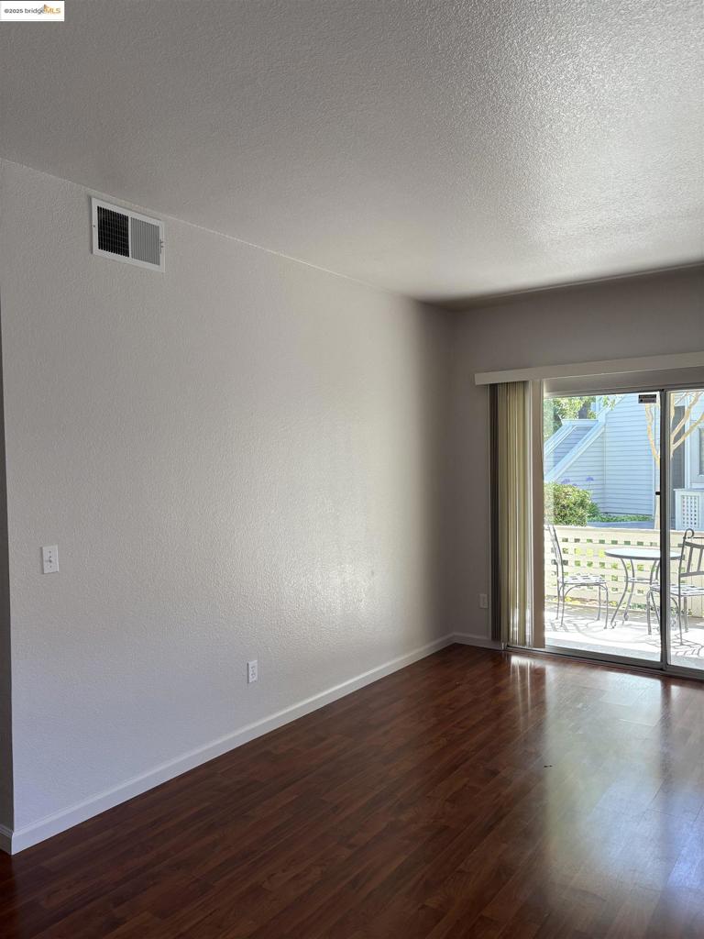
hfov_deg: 53.1
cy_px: 470
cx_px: 352
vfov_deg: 67.3
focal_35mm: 26
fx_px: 705
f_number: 1.6
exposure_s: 1/181
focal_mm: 5.96
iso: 100
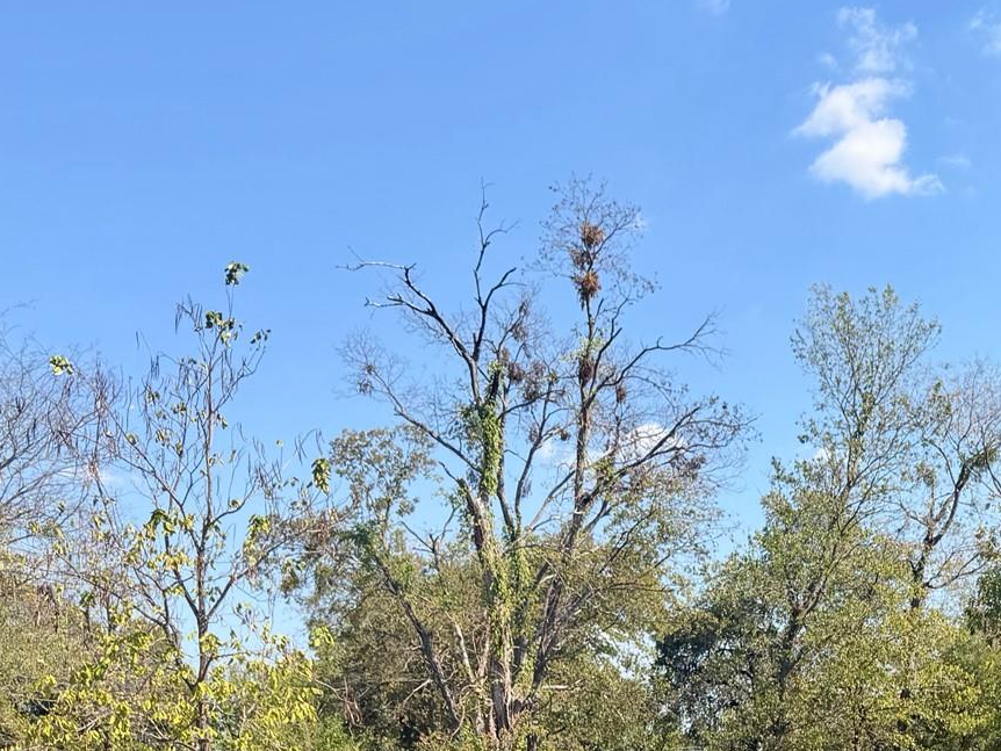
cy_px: 849
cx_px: 951
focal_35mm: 57
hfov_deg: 31.7
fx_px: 1649
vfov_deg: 23.9
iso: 80
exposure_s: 1/2611
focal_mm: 6.76
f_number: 1.78
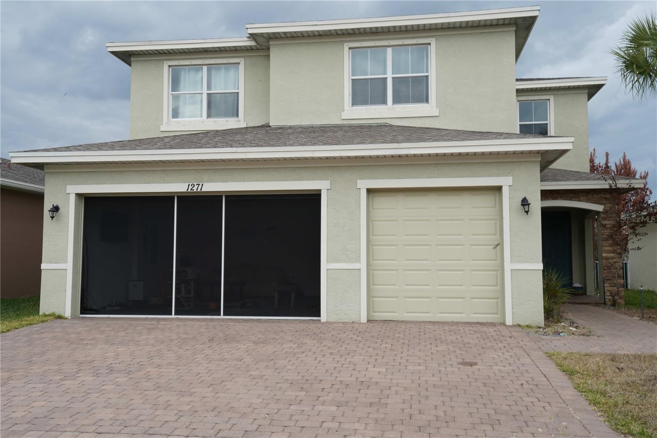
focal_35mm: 35
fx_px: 639
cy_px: 219
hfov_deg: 54.4
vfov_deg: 37.8
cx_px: 328
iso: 400
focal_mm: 35
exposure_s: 1/40
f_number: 22
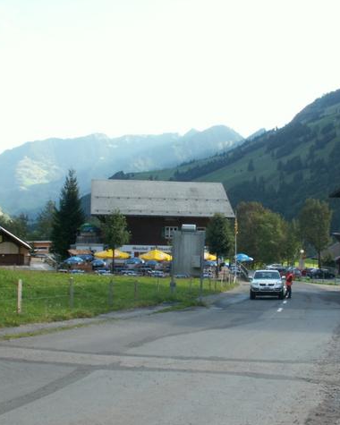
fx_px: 579
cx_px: 206
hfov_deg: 32.6
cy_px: 213
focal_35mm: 46
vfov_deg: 40.3
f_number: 7.1
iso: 50
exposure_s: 1/25
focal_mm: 5.86
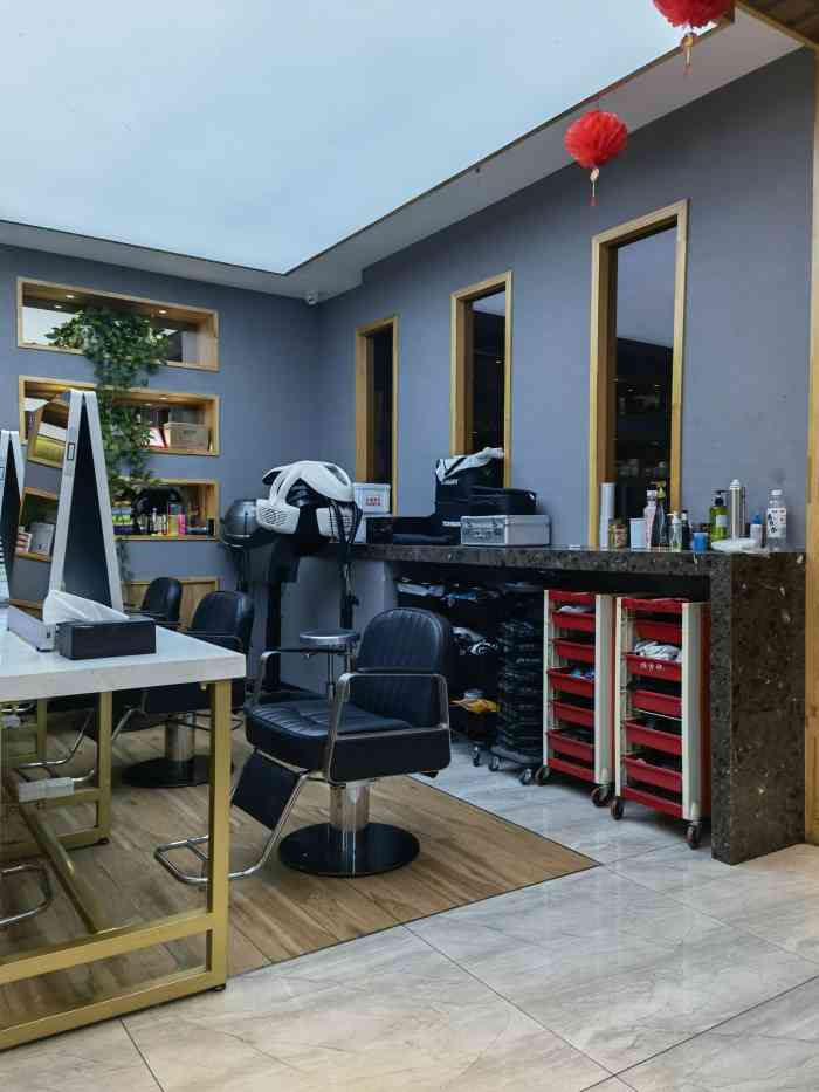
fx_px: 852
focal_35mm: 27
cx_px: 410
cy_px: 546
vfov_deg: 65.3
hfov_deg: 51.4
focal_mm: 6.67
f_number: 1.9
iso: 50
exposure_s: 1/333
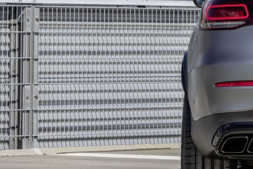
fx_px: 2726
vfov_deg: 3.5
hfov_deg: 5.3
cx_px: 359
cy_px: -10
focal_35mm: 388
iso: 100
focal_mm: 135
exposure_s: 1/250
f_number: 11
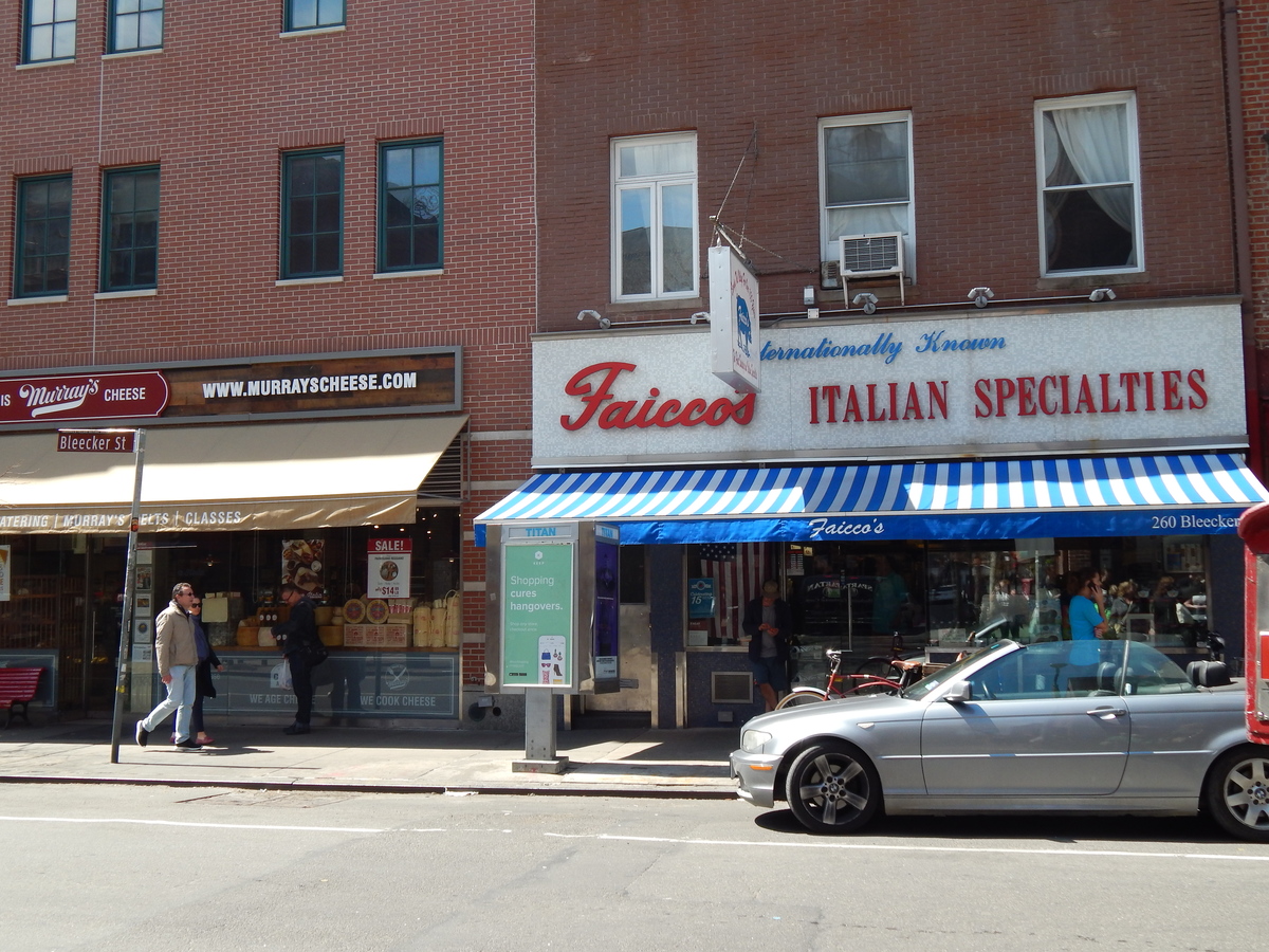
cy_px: 476
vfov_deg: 37.7
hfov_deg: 49.0
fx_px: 1393
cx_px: 634
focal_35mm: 38
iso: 125
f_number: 3.4
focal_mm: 6.8
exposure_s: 1/500
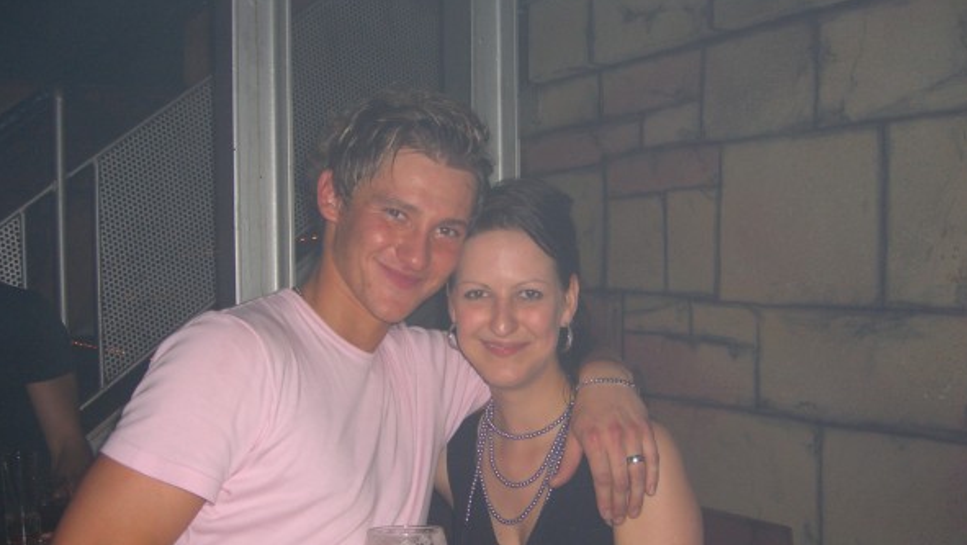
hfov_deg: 48.3
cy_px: 363
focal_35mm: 42
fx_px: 1077
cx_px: 484
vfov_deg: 28.2
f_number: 2.8
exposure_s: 1/60
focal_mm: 7.9
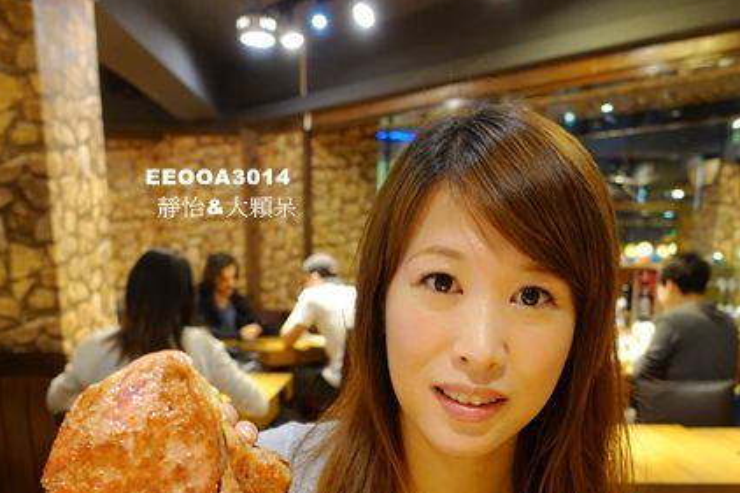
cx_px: 362
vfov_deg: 32.8
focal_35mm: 37
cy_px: 500
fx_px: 760
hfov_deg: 51.9
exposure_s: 1/30
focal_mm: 8.8
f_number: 1.8
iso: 640
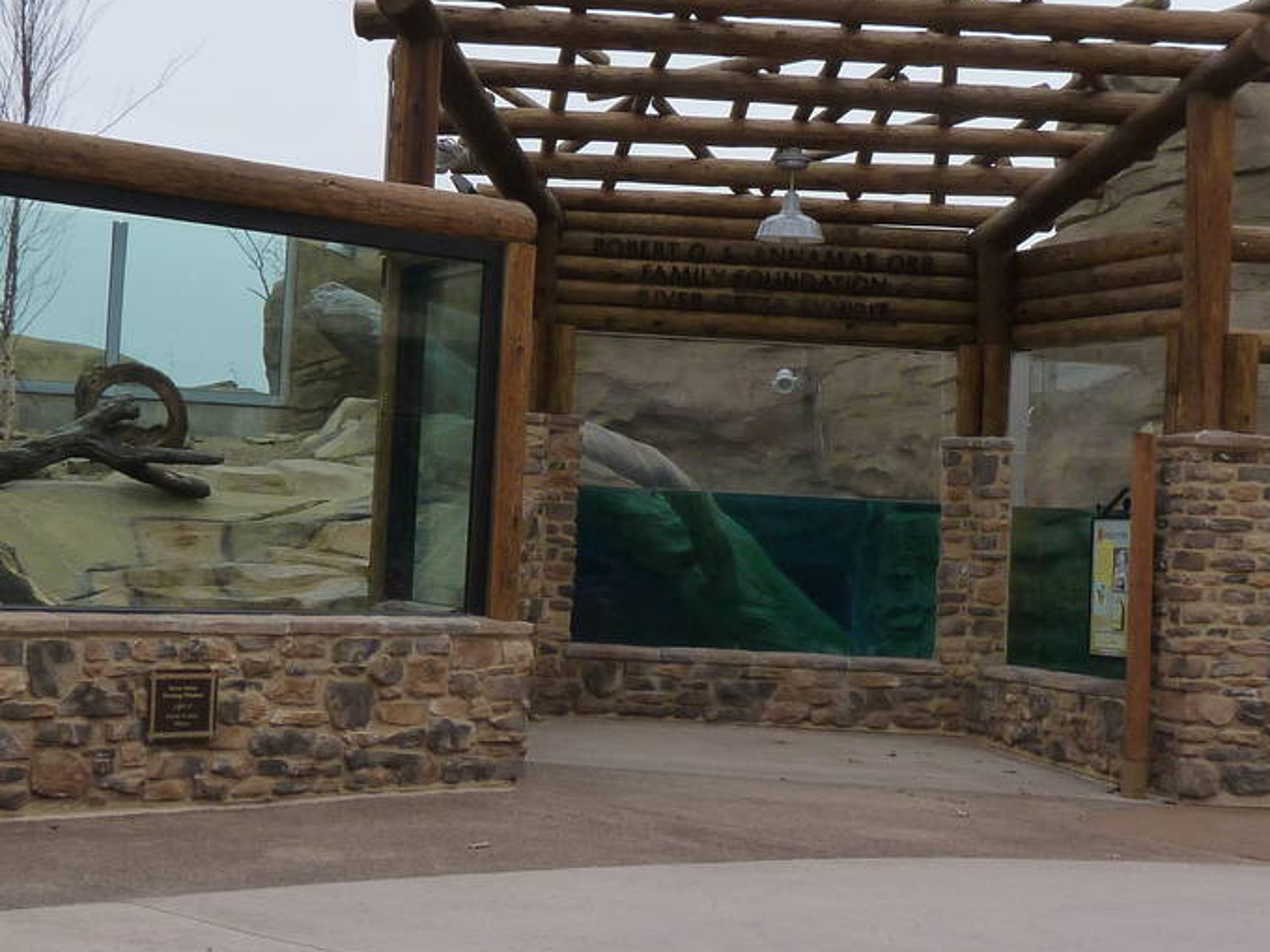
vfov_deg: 18.4
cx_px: 657
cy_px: 332
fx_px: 2935
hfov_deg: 24.4
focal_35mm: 80
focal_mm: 6.2
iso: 125
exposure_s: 1/125
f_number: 4
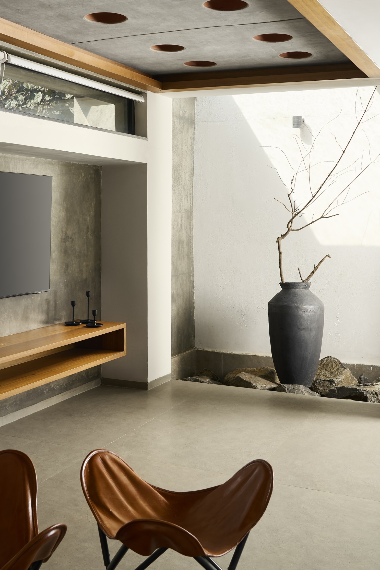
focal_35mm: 43
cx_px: 154
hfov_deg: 31.1
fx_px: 681
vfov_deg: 45.2
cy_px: 230
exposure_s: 1/160
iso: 250
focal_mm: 32
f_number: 9
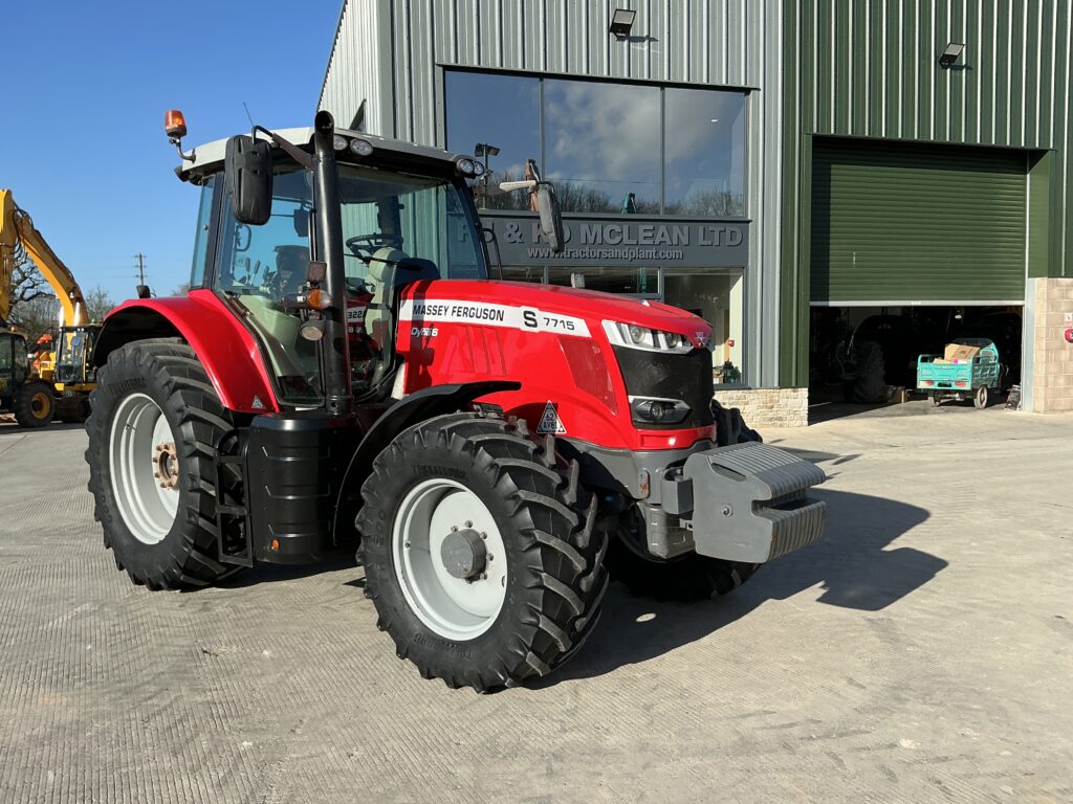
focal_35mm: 28
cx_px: 536
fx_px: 868
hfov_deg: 63.4
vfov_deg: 49.7
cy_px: 402
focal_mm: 3
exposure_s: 1/1195
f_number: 1.8
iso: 25
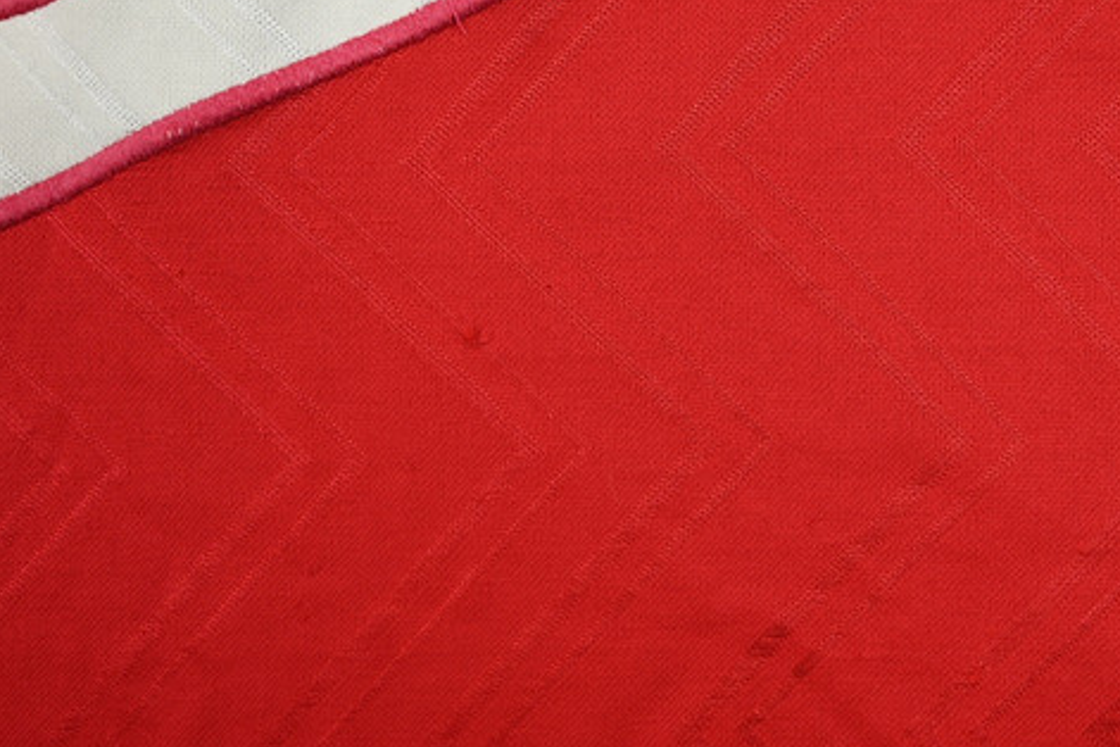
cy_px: 385
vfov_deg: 26.5
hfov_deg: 37.9
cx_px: 841
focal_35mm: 51
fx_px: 1587
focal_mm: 24
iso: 200
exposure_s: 1/180
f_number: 4.8
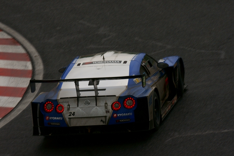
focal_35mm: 300
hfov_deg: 6.9
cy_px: 78
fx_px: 1949
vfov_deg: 4.6
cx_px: 117
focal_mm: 200
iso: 200
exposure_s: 1/200
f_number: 11
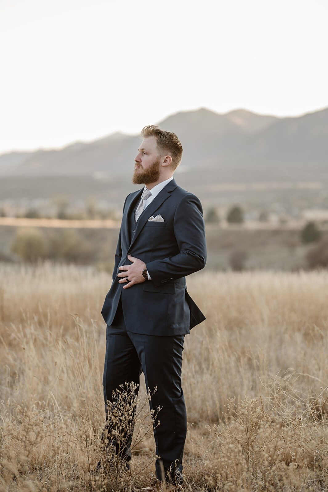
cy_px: 246
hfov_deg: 11.8
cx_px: 164
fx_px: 1587
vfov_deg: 17.7
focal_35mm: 116
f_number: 2.8
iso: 200
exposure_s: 1/200
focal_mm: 116
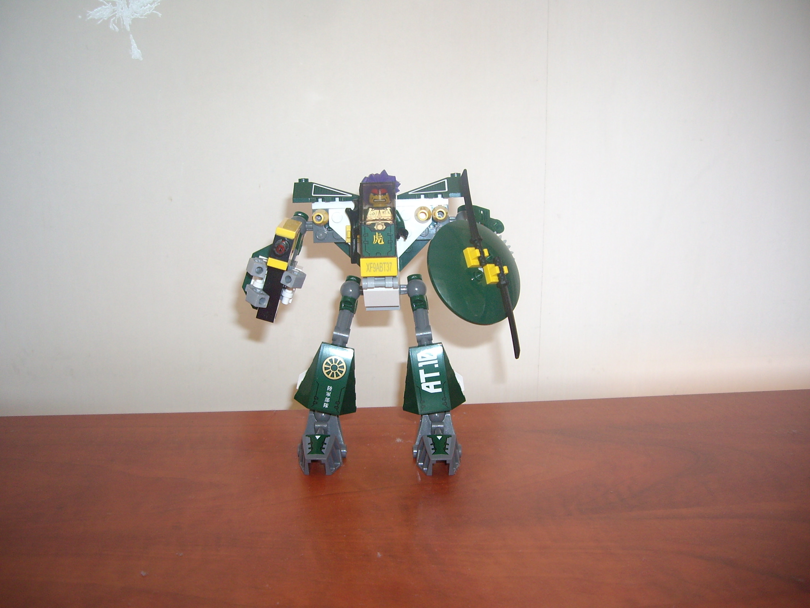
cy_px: 304
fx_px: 889
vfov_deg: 37.7
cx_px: 405
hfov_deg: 49.0
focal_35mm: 38
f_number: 2.7
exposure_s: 1/60
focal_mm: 6.2
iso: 100
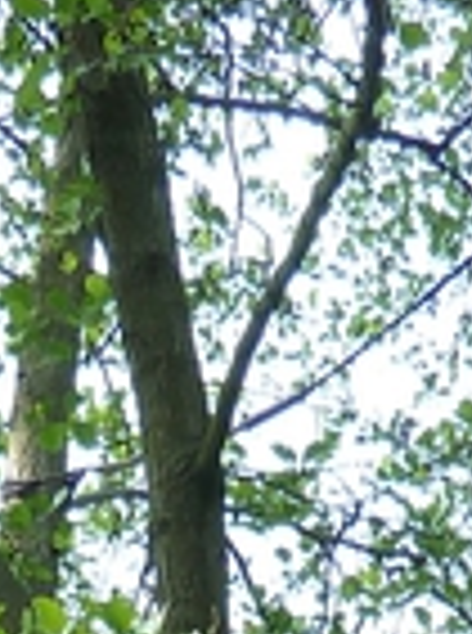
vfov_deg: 9.2
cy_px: 1754
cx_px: 319
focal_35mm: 182
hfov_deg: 8.1
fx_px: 3324
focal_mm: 4.1
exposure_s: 1/80
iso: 80
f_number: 3.3
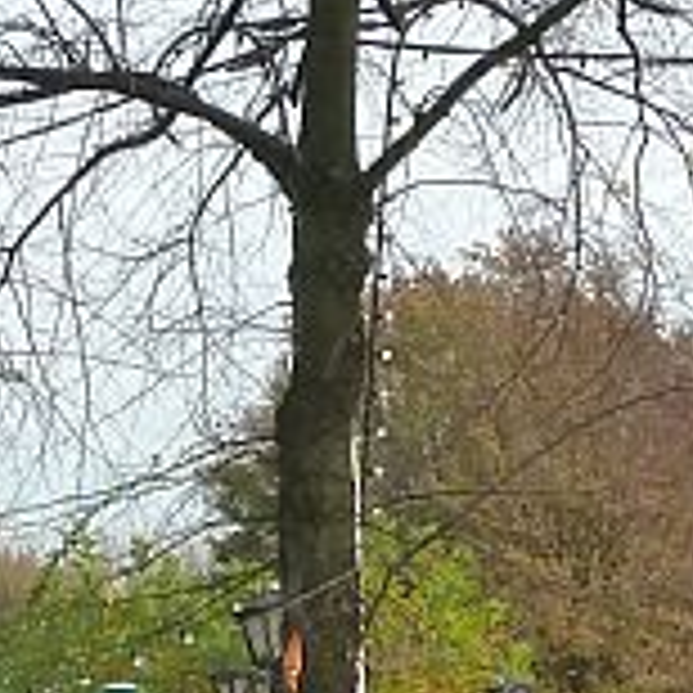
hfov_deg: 9.7
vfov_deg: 9.7
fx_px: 3986
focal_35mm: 176
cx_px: -225
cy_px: 986
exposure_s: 1/125
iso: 125
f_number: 4
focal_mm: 5
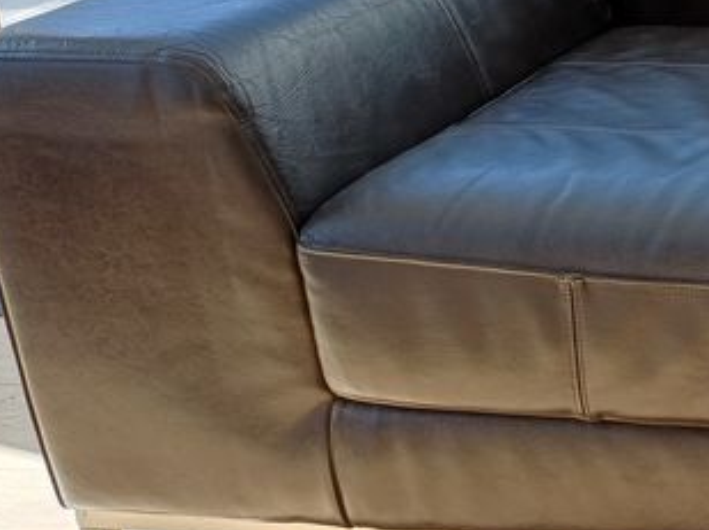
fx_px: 1657
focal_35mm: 81
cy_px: 172
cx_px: 1058
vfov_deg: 18.1
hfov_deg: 20.7
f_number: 1.8
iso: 50
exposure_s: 1/128
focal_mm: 4.65
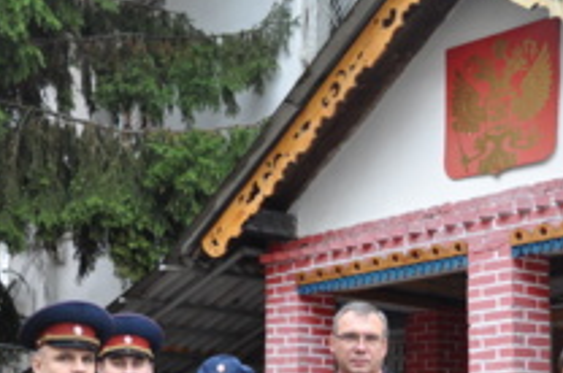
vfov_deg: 17.1
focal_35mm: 76
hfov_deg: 26.4
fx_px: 1187
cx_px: 406
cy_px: 454
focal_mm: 20
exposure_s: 1/60
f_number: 4
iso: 400
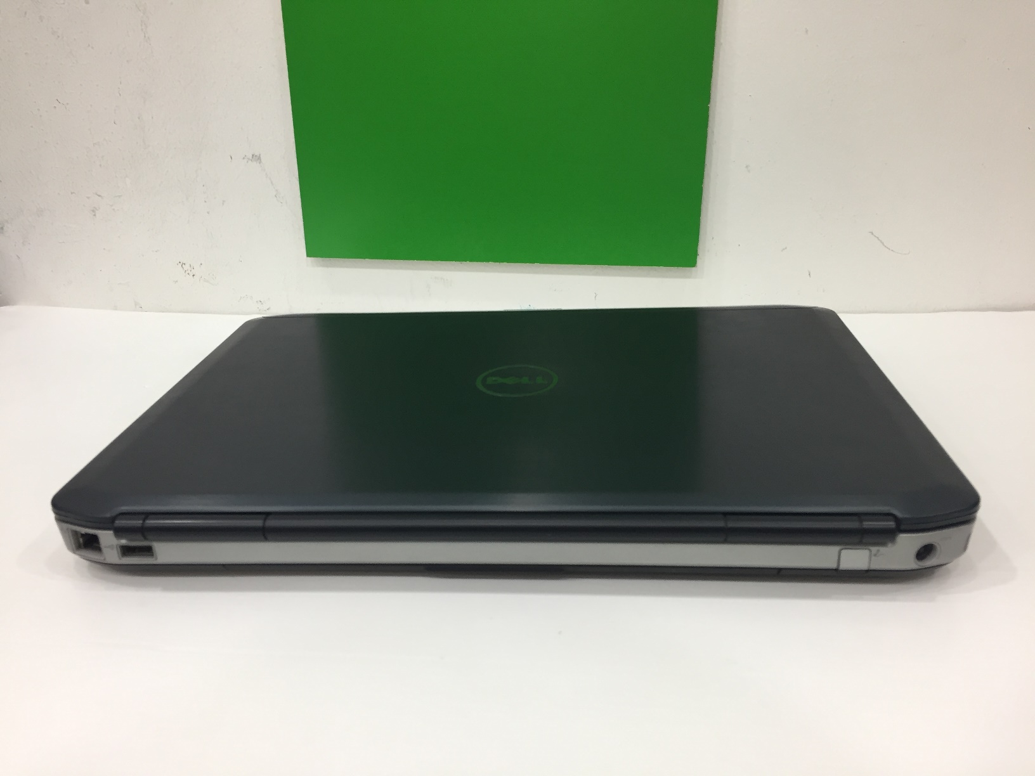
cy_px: 388
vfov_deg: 48.2
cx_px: 518
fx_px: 867
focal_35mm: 29
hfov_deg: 61.7
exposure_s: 1/33
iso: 80
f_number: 2.2
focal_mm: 4.15
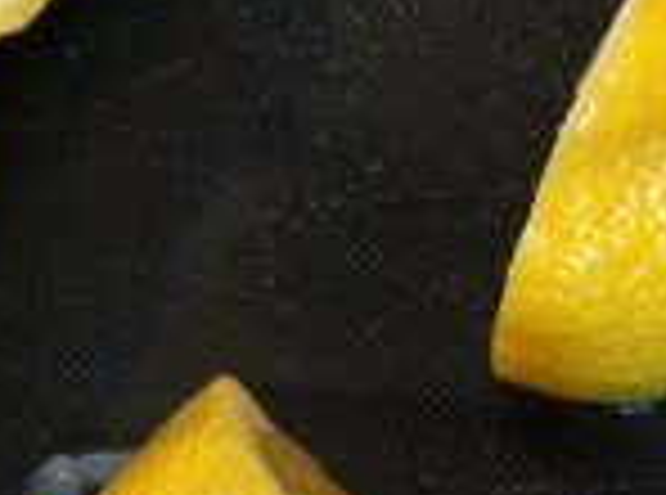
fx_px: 2723
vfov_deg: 10.0
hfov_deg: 13.4
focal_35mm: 142
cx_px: 868
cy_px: 814
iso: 160
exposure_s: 1/15
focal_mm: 3.85
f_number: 2.8
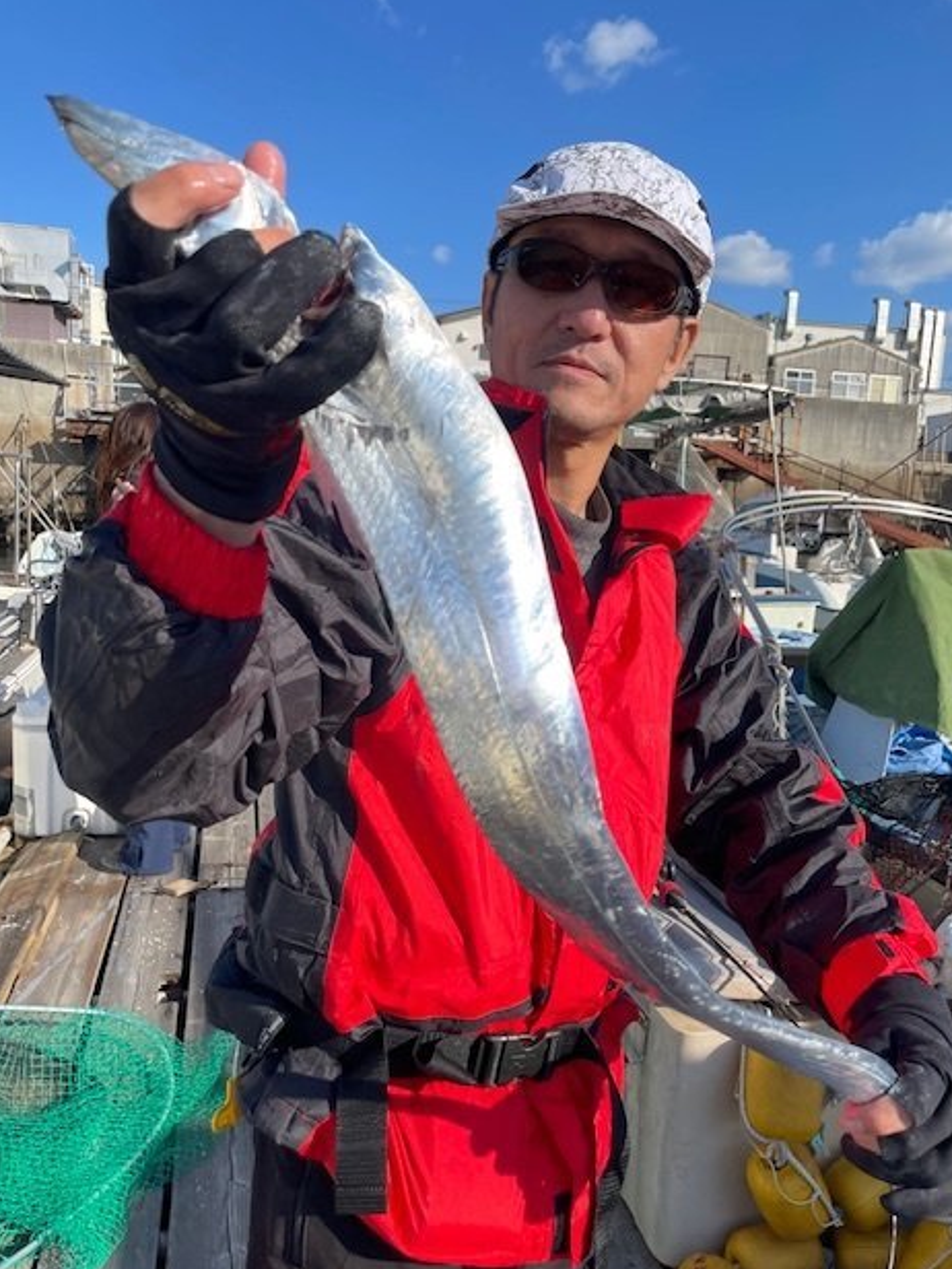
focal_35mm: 27
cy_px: 649
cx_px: 476
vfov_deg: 65.3
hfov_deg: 51.4
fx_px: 990
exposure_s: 1/2564
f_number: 1.6
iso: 32
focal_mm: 4.2
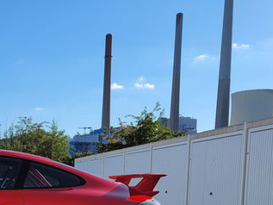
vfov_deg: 22.0
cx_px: -36
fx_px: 497
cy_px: 229
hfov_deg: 27.7
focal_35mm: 63
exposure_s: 1/2921
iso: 40
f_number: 1.8
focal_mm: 5.4
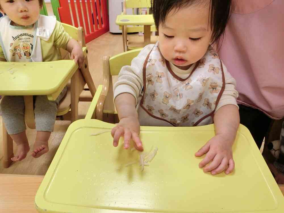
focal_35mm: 25
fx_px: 205
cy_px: 106
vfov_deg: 54.9
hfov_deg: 69.4
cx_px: 142
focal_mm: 4.5
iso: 160
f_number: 3.5
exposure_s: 1/125
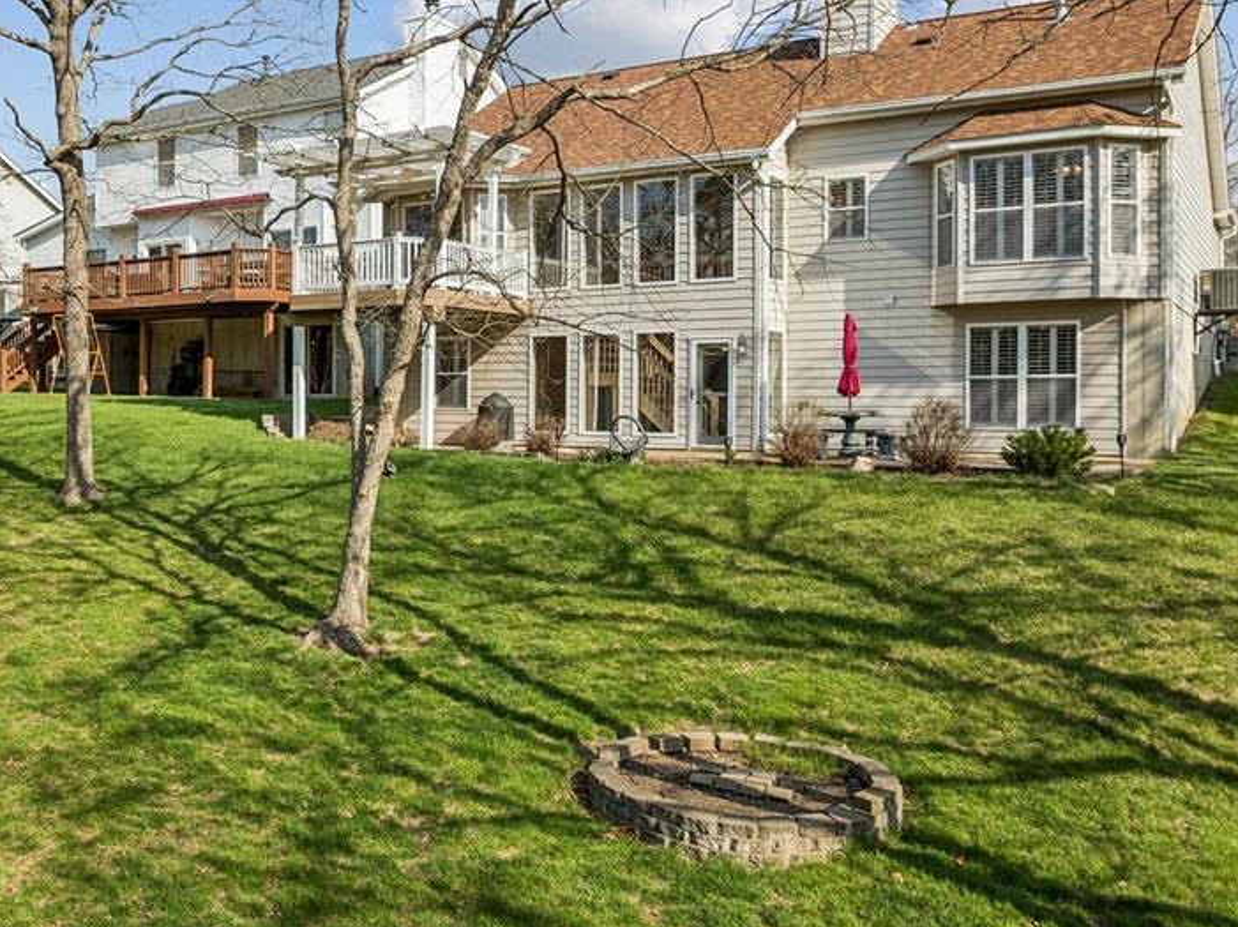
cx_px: 421
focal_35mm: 35
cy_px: 392
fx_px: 1251
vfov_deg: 40.6
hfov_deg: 51.7
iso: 100
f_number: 2.8
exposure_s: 1/50
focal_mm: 12.3
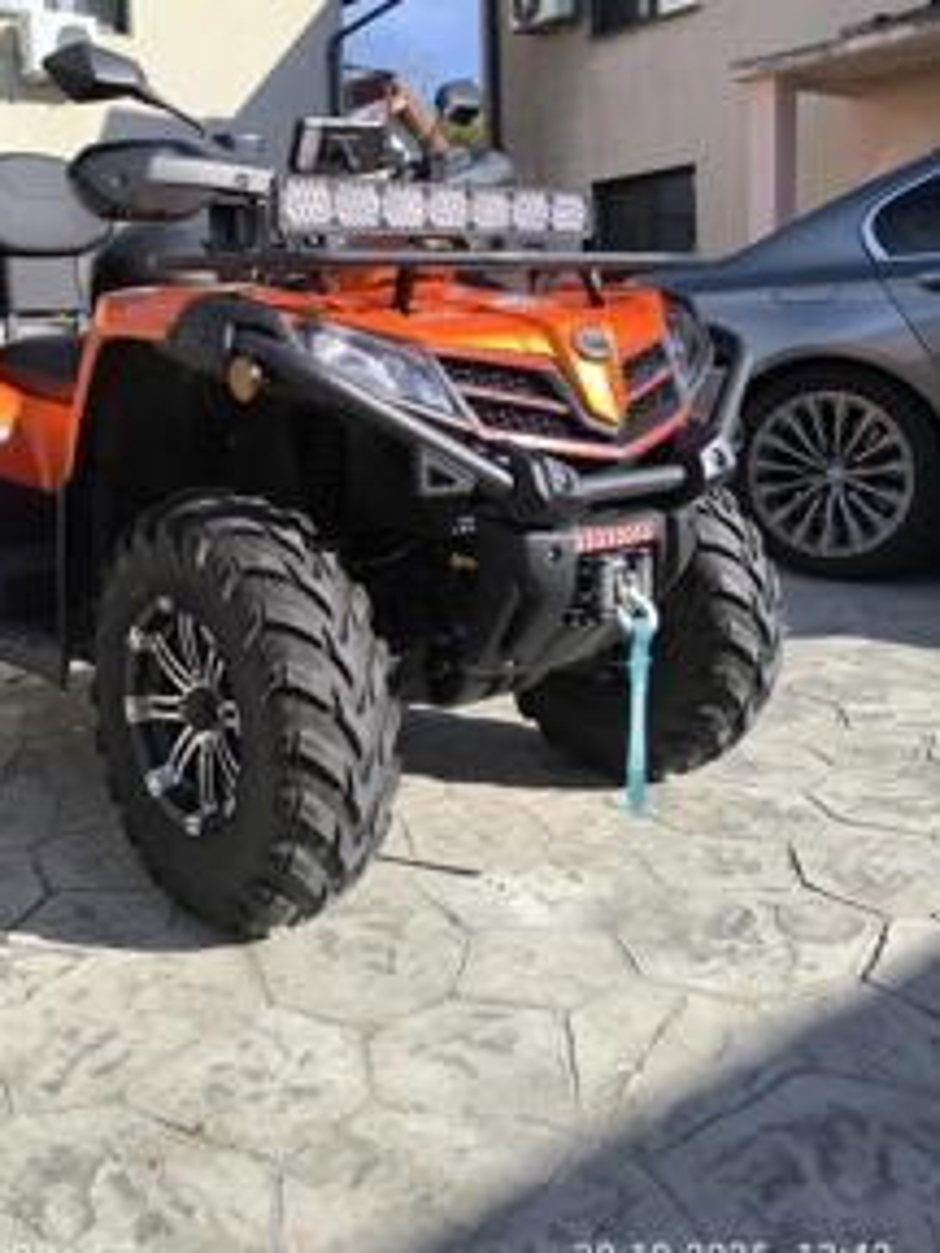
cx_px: 296
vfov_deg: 56.0
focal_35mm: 32
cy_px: 452
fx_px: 1159
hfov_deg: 43.4
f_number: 1.65
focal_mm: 6.14
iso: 50
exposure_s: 1/771
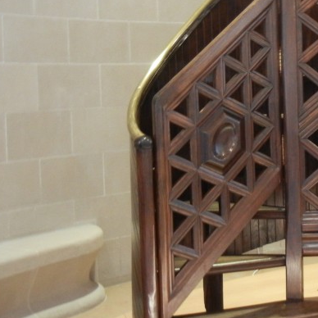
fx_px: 728
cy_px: 74
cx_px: 358
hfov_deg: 23.1
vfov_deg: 24.3
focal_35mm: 70
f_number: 3.5
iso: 400
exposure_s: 1/11
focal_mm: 5.4
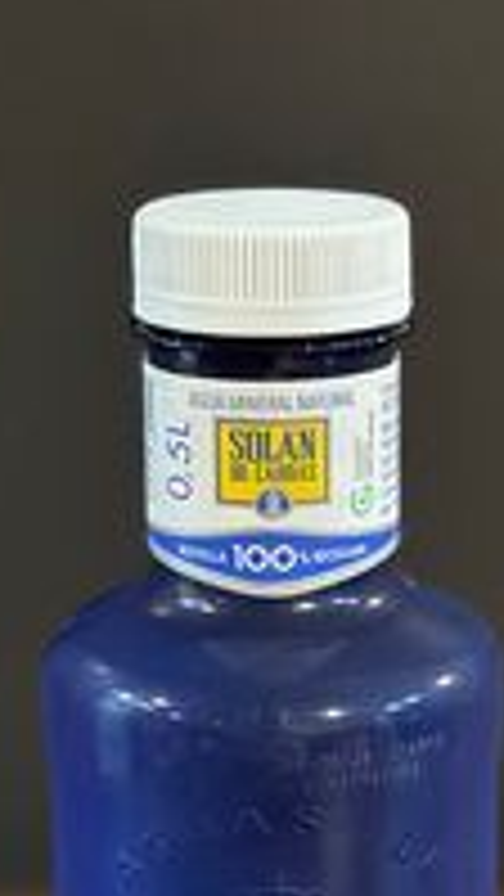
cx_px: 292
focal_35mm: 112
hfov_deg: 10.8
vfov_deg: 18.8
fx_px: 2660
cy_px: 786
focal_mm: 6.86
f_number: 1.78
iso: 800
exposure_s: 1/25
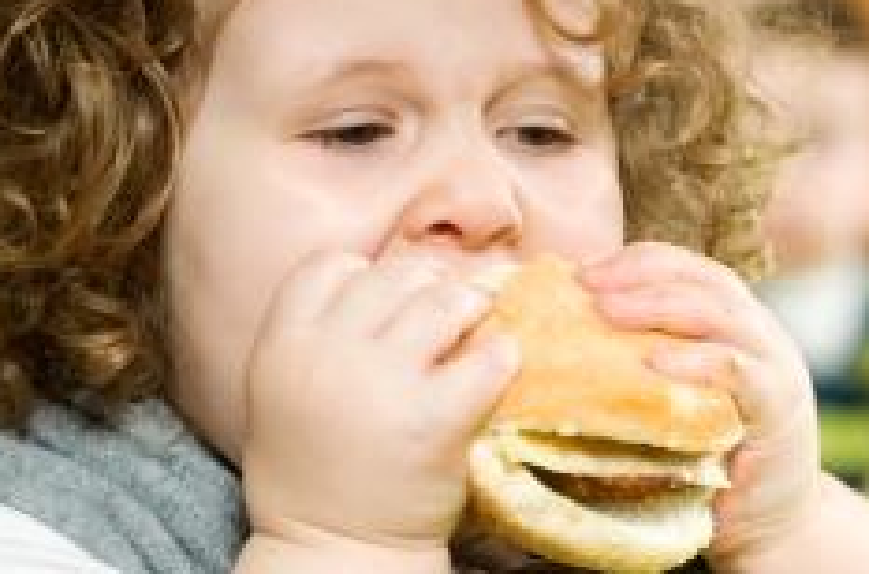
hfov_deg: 10.7
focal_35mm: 192
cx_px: 720
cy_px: 328
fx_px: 4622
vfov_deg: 7.1
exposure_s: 1/200
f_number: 2.8
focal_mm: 70
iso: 125
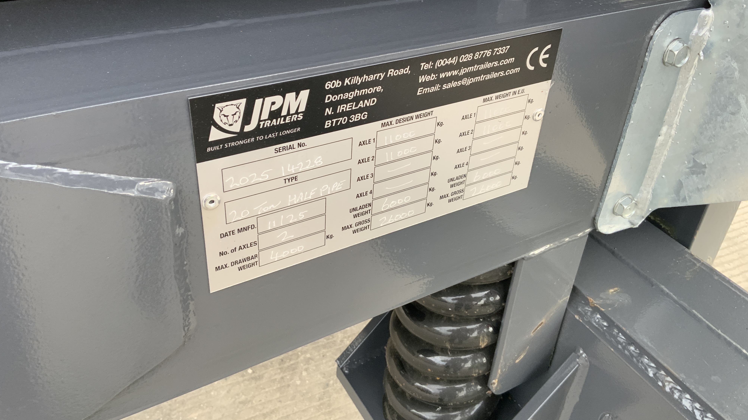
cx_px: 375
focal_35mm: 32
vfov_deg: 36.5
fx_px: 635
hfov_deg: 61.0
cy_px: 165
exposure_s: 1/117
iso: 64
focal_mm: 3
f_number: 1.8
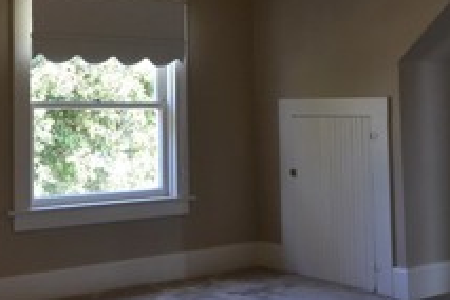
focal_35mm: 58
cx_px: 82
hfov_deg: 33.1
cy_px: 67
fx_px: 731
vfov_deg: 22.9
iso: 400
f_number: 4.5
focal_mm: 13
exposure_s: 1/60
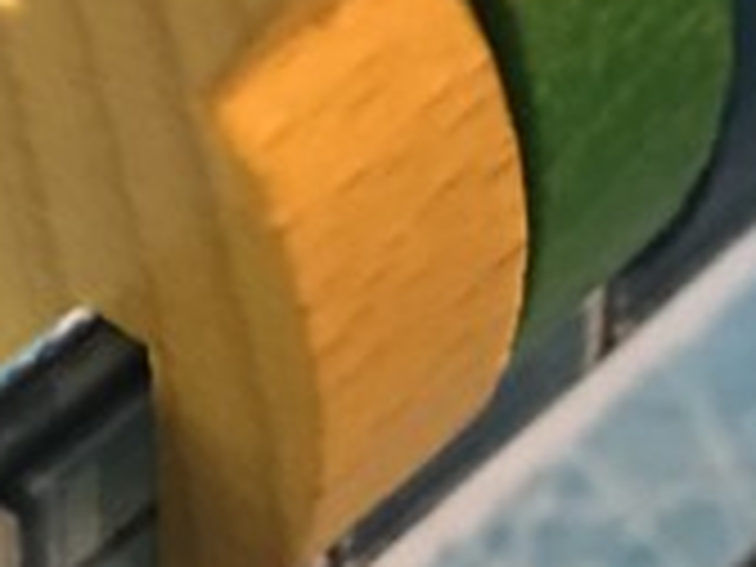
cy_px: 608
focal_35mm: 171
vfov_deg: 8.6
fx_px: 3735
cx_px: 104
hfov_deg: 11.5
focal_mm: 3.99
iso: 100
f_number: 1.8
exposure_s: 1/5
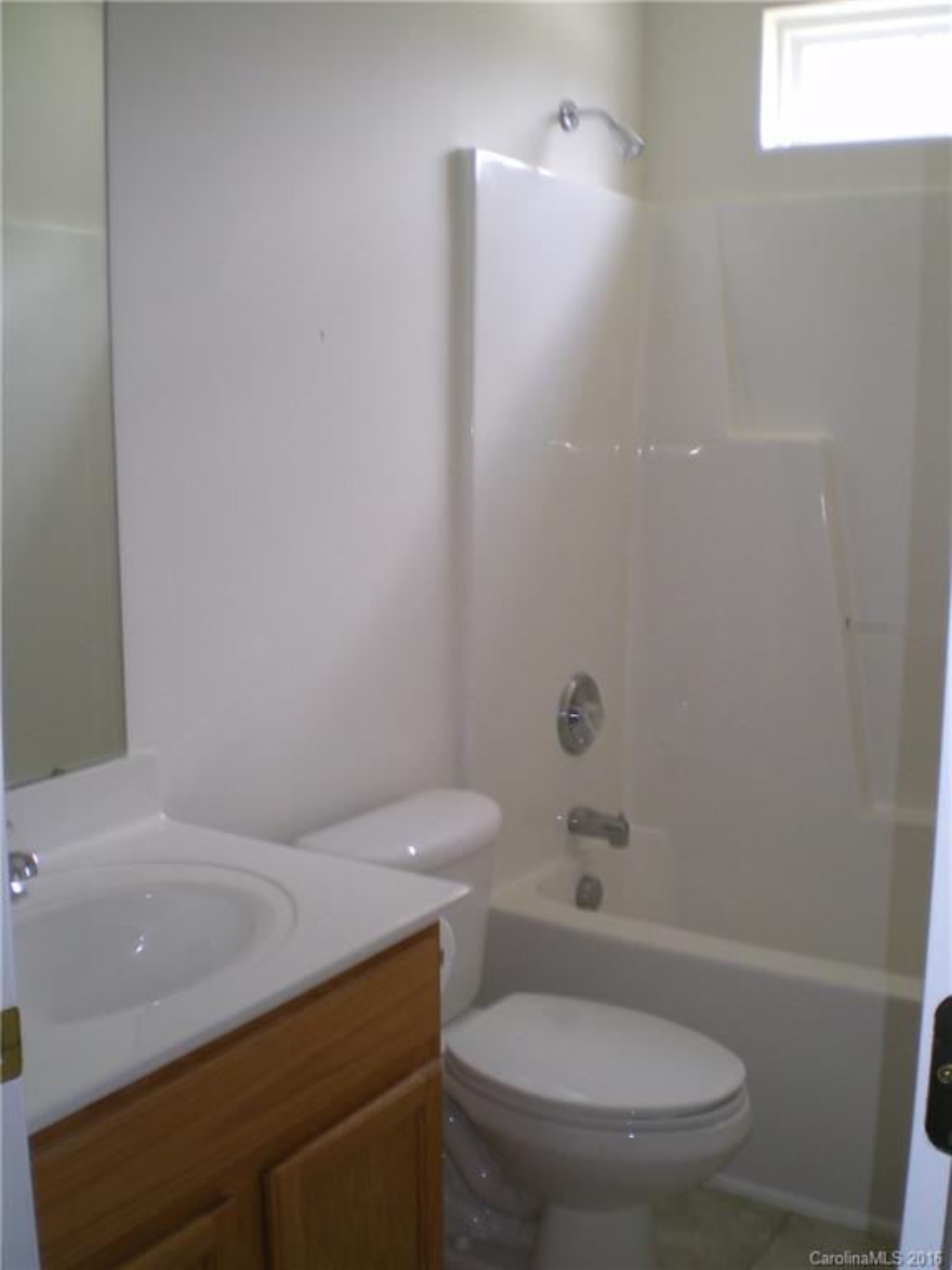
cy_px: 635
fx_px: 1393
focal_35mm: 38
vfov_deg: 49.0
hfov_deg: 37.7
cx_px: 476
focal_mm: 6.3
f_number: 3.1
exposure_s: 1/30
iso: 125
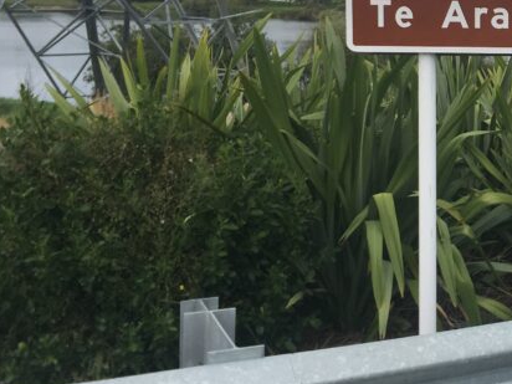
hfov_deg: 24.3
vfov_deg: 20.2
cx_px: 631
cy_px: 78
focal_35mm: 72
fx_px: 1065
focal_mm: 4.15
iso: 25
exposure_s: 1/1479
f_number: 2.2
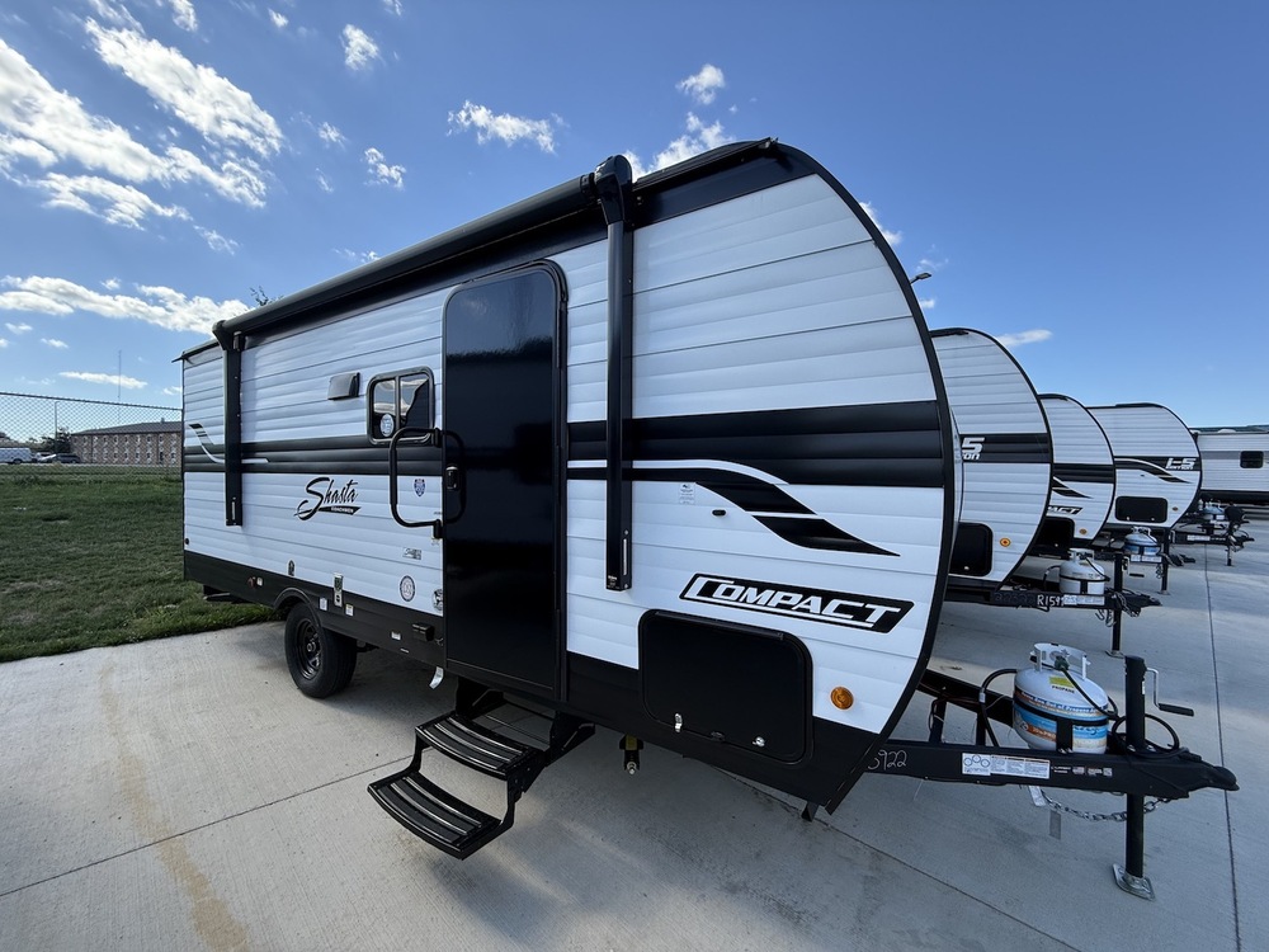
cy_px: 476
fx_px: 513
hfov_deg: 102.1
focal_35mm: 14
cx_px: 634
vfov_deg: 85.7
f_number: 2.2
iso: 50
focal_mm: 2.22
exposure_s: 1/664
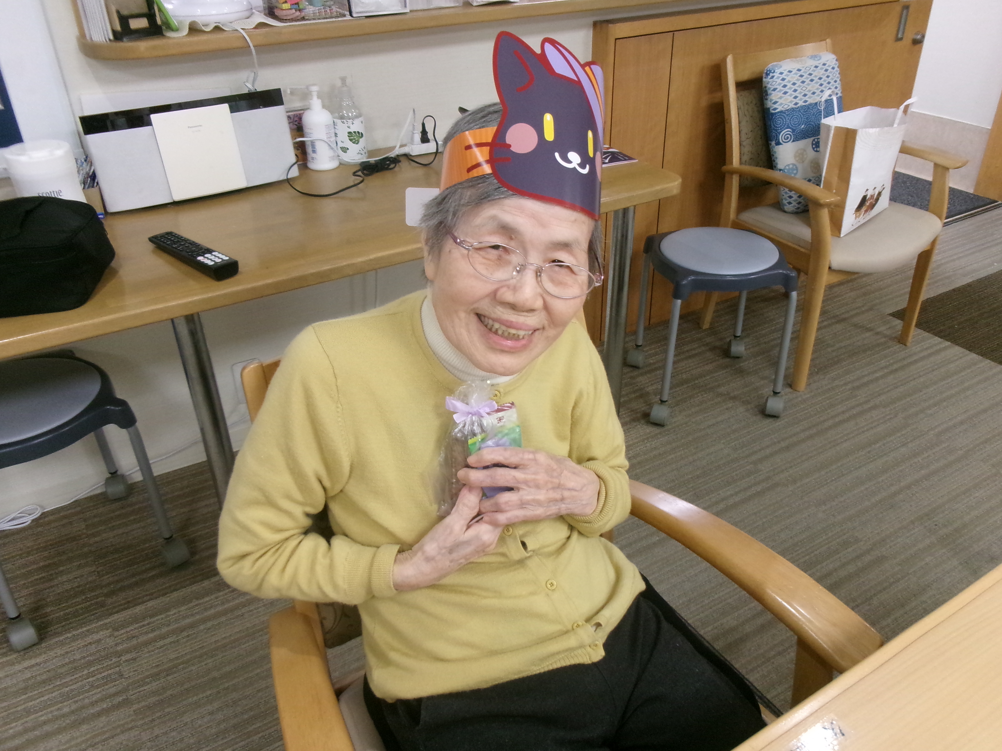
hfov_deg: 63.4
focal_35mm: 28
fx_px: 810
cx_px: 501
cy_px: 376
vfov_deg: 49.7
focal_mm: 5.1
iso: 400
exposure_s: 1/34
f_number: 3.9
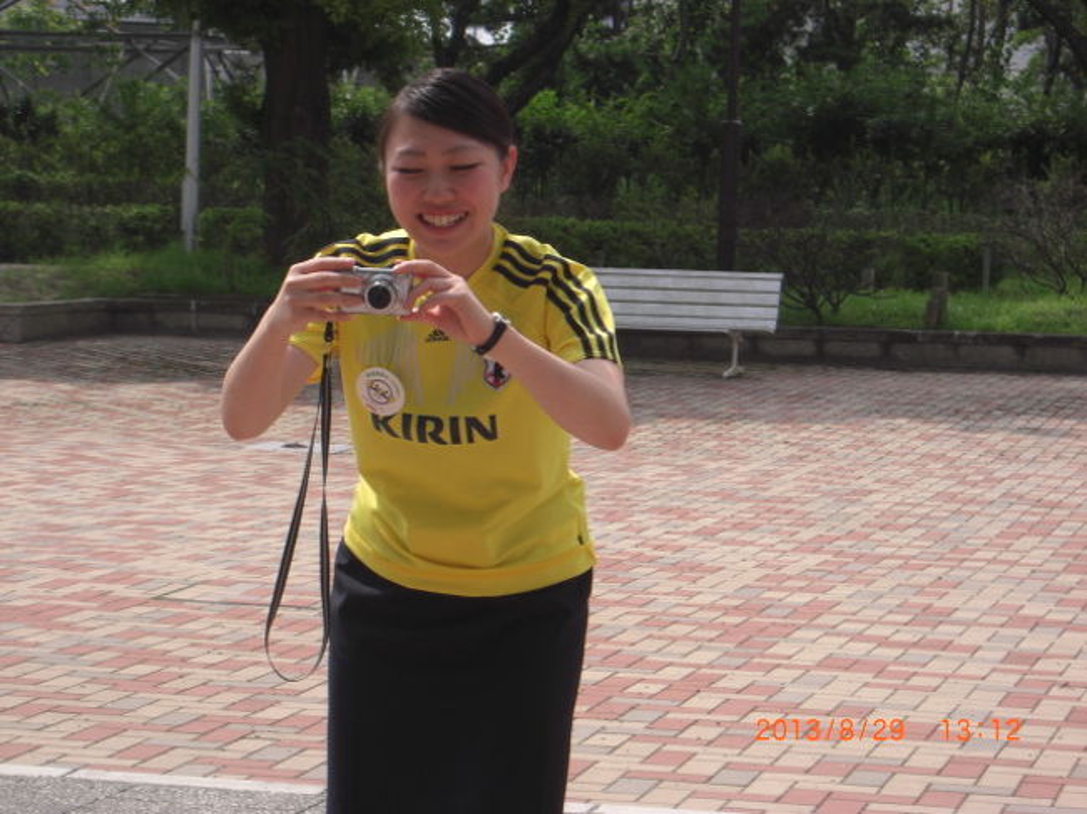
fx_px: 3578
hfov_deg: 17.3
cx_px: 544
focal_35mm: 114
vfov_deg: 13.0
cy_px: 407
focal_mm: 23.7
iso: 80
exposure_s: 1/200
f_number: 7.4
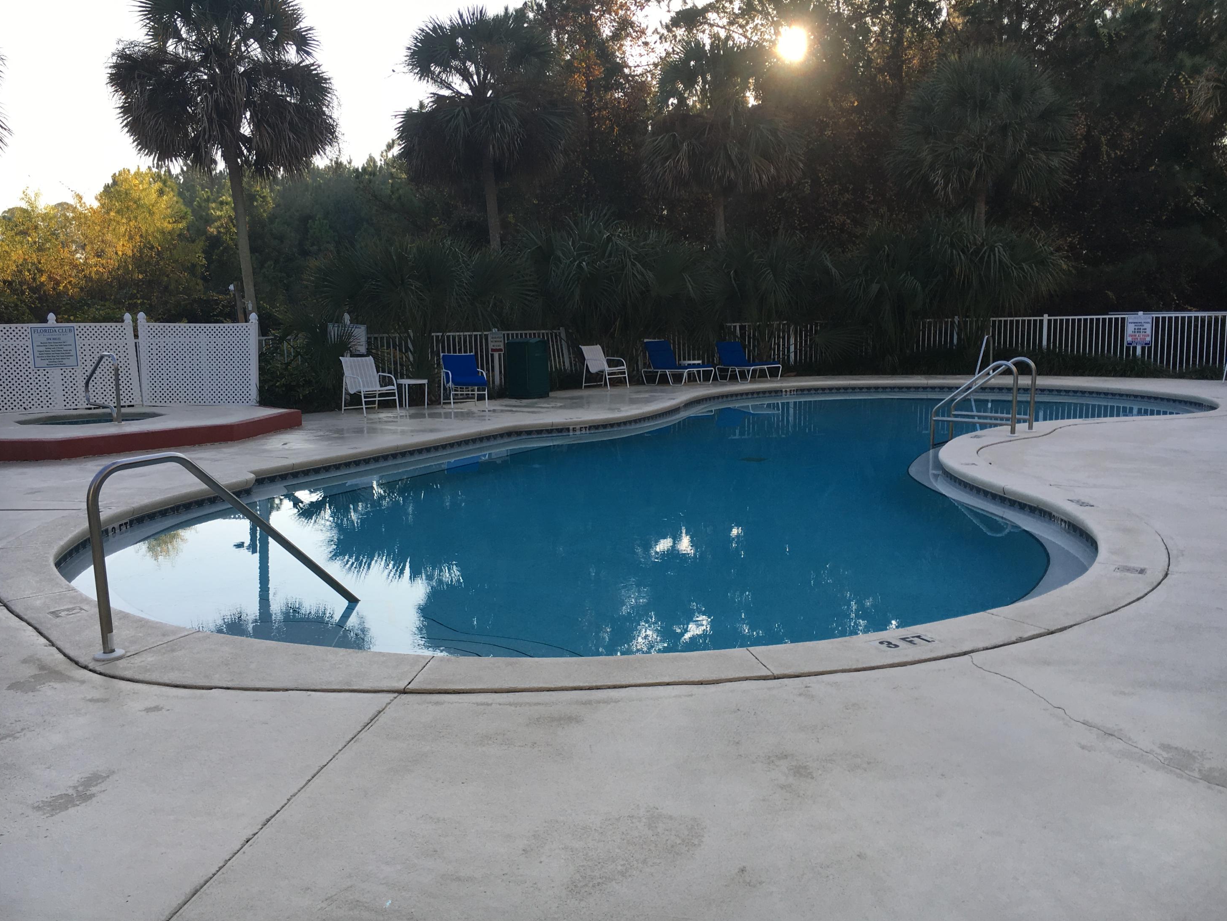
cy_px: 473
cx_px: 597
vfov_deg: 46.8
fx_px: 1063
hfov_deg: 60.0
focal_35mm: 30
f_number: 2.2
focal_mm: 4.15
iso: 25
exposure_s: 1/506
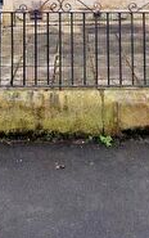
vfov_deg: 30.7
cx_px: 82
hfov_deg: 24.9
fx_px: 337
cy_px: -69
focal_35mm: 52
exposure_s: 1/164
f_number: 2.2
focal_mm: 2.2
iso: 50
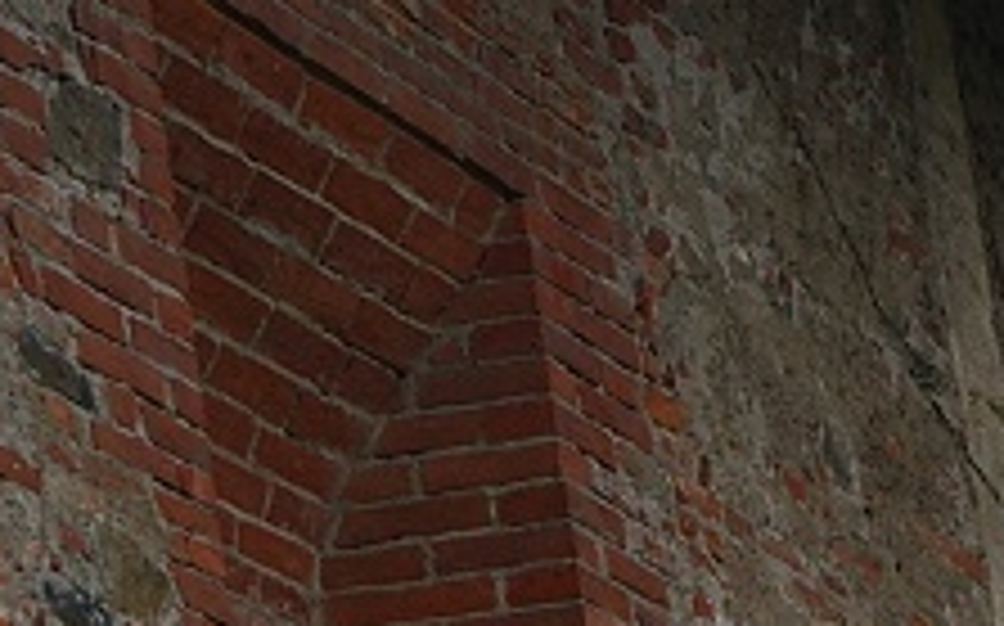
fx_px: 9597
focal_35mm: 351
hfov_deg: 5.9
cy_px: 549
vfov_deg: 3.7
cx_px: -626
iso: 200
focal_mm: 50
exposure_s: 1/250
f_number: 6.7
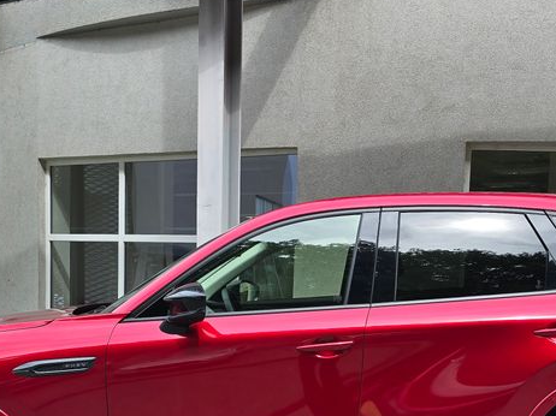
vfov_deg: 27.8
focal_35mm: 51
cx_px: 295
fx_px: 819
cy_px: 349
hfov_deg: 37.5
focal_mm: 6.3
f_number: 1.7
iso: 12
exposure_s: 1/205
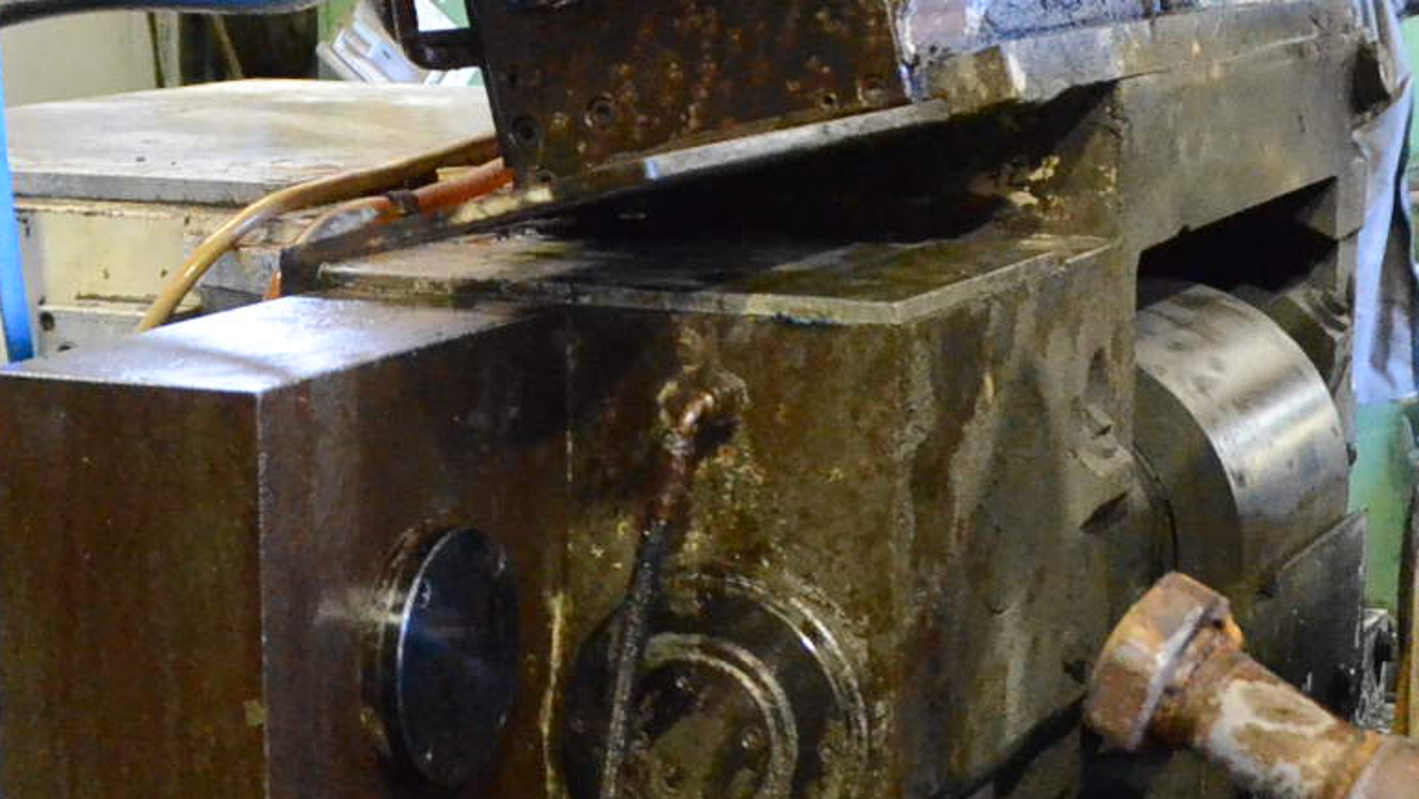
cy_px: 514
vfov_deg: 13.4
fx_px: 3387
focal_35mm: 90
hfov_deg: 23.6
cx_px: 830
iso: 6400
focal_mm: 18
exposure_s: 1/125
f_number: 3.5
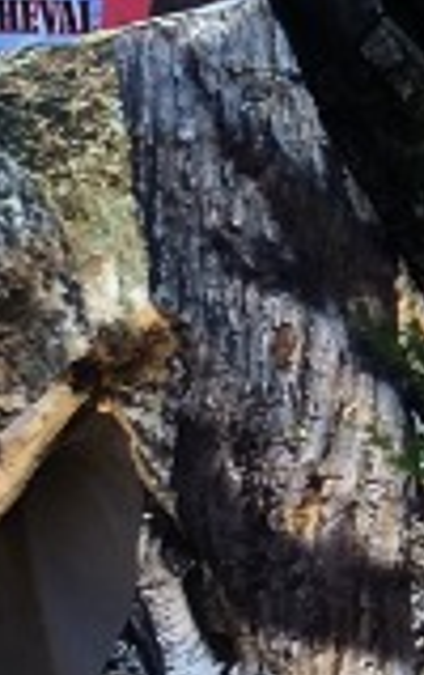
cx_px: 1480
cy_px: 579
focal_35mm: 206
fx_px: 3792
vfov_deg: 10.1
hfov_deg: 5.8
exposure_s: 1/126
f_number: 2.2
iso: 25
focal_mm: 4.15
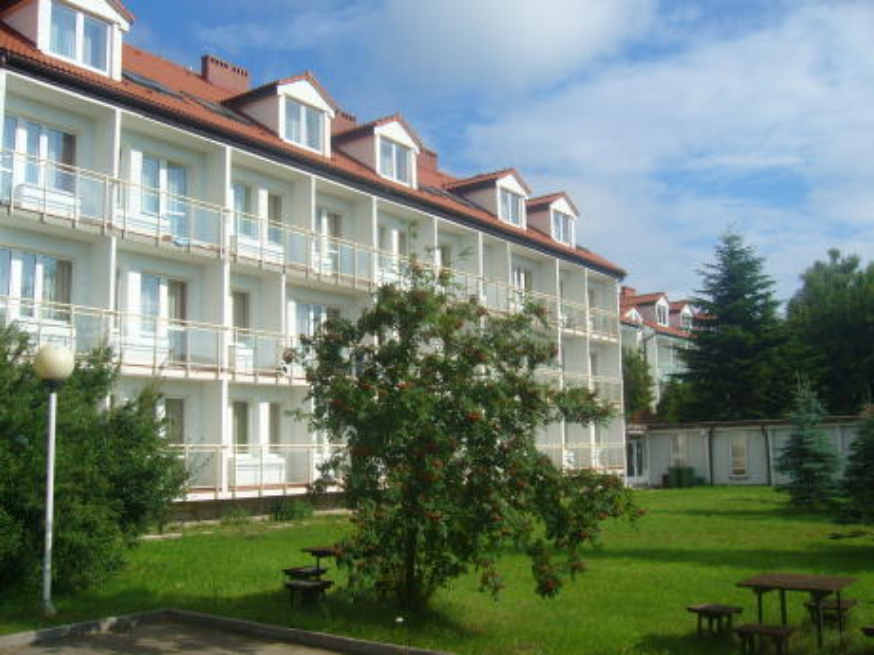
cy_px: 328
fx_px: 884
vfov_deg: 40.7
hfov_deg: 52.6
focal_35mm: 35
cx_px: 437
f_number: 5.6
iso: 64
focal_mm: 5.8
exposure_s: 1/400
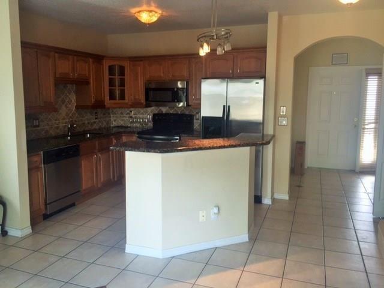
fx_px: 322
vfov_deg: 48.2
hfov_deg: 61.7
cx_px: 192
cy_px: 144
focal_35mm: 29
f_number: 2.2
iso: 32
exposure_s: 1/60
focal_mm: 4.15
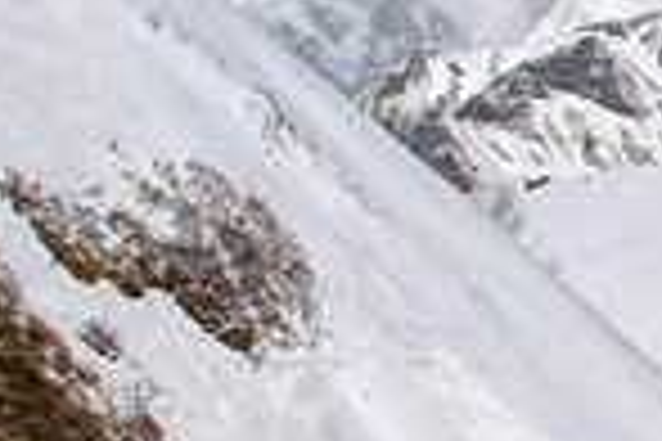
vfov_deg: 6.0
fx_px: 4192
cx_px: 1702
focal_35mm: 228
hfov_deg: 8.2
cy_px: -40
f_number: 6.3
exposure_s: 1/500
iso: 100
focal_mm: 28
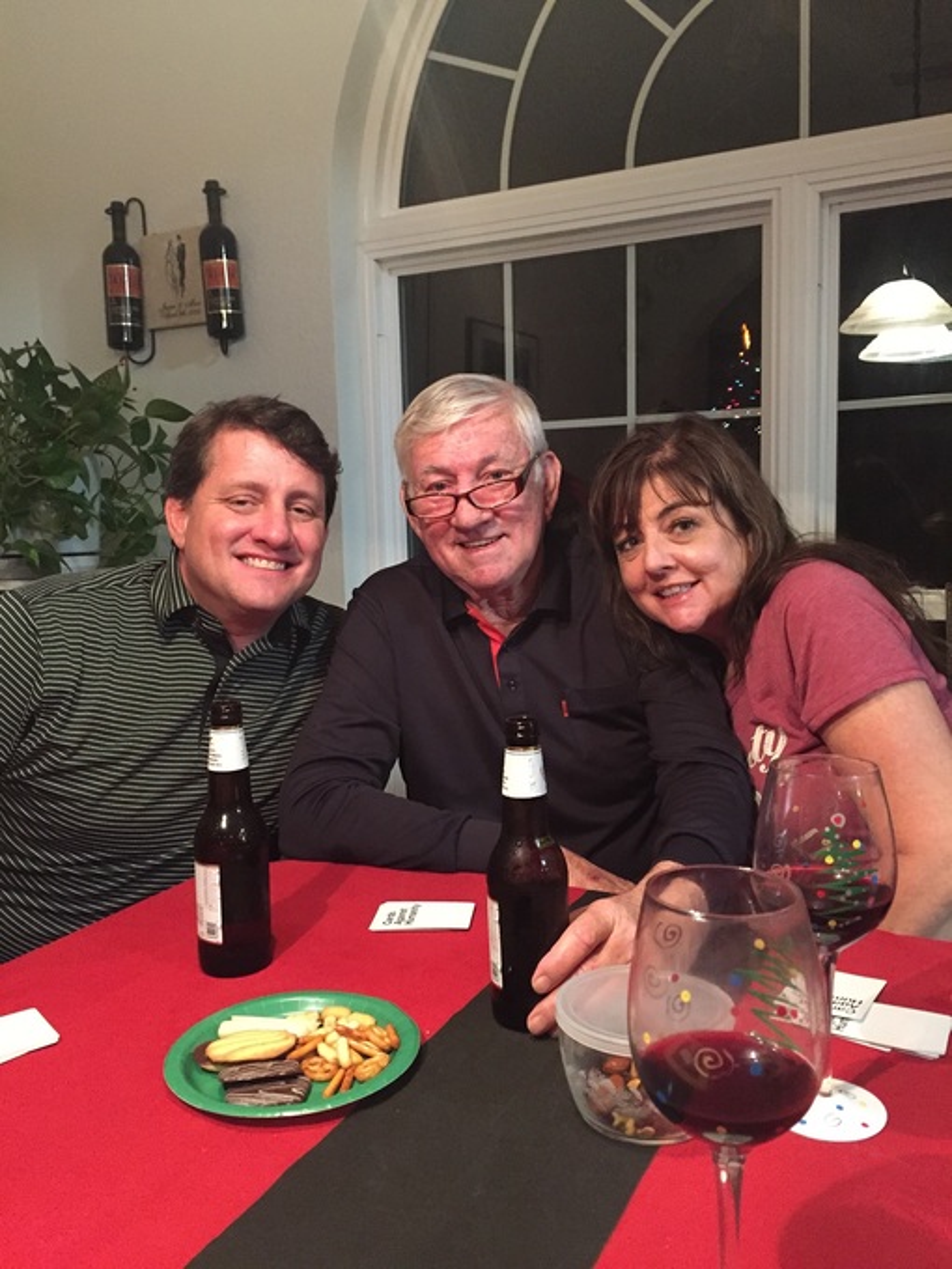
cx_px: 476
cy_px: 634
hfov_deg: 48.2
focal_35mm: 29
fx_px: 1063
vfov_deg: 61.7
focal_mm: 4.15
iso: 400
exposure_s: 1/15
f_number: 2.2
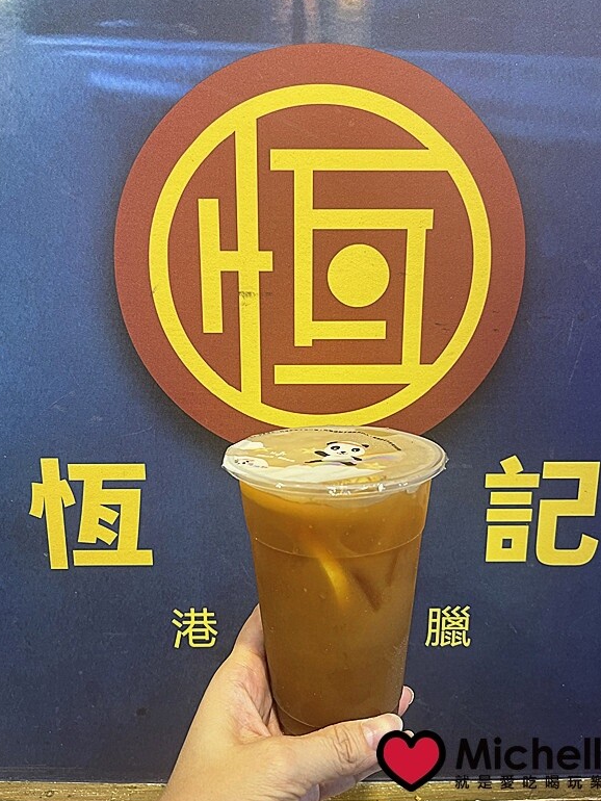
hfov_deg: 51.4
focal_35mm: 27
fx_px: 625
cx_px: 305
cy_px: 392
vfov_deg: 65.3
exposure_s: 1/60
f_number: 1.6
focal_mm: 5.1
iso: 64
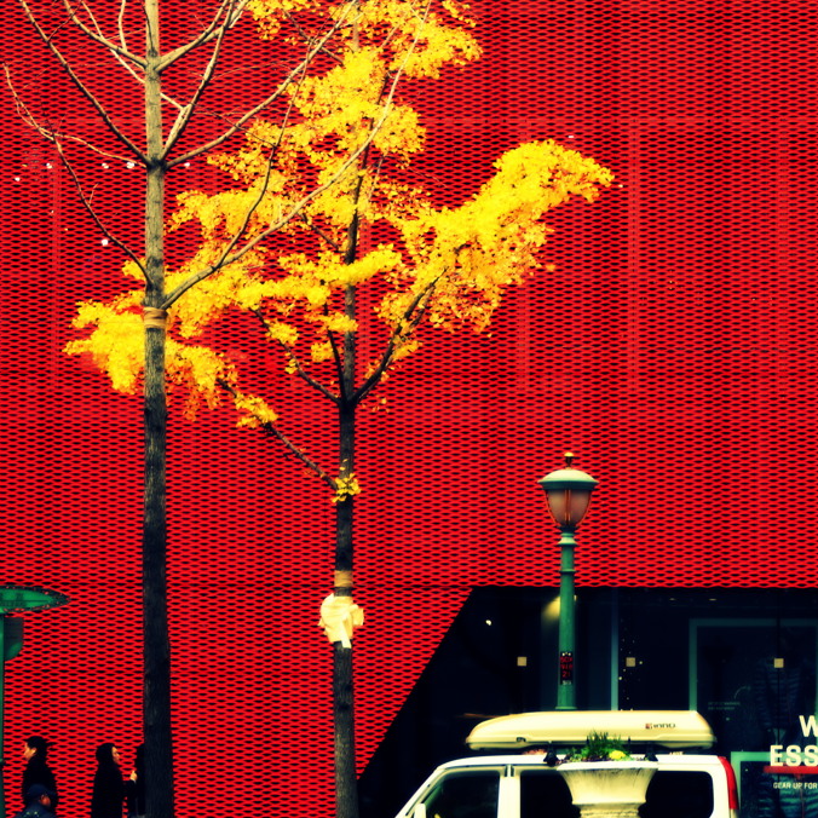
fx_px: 3867
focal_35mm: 145
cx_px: 417
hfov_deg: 12.1
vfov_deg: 12.1
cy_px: 408
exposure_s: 1/125
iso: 320
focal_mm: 75
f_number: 8
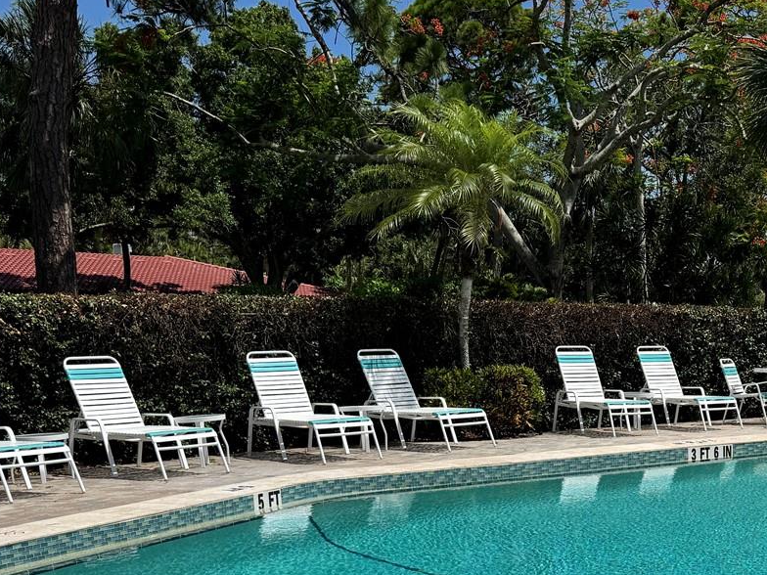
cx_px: 721
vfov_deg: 28.6
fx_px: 1086
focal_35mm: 49
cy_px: 514
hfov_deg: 36.0
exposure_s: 1/10417
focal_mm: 6.76
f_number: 1.78
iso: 80
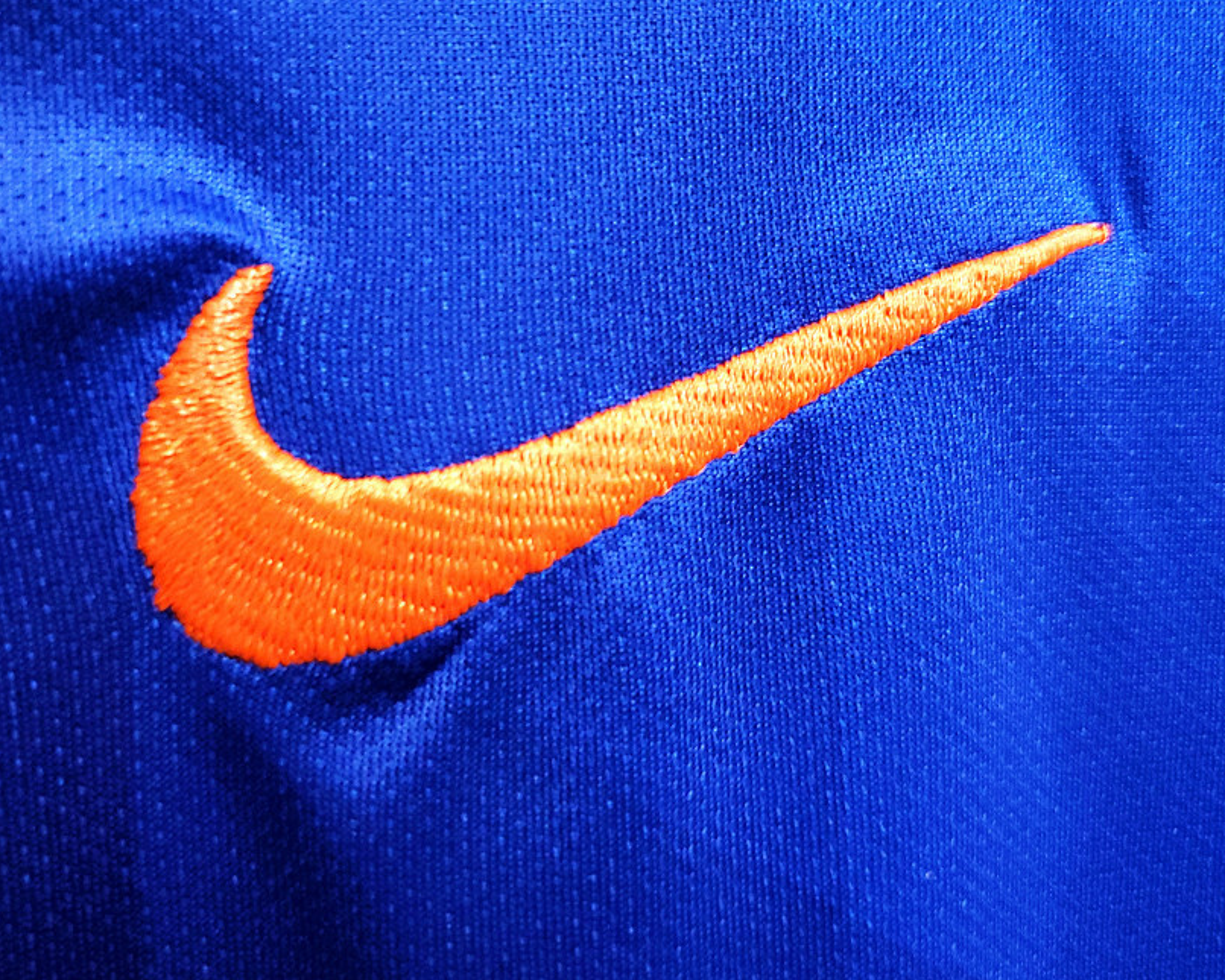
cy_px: 407
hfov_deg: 52.8
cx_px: 611
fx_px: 1233
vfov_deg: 43.2
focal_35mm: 34
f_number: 1.5
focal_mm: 4.3
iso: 200
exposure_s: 1/15
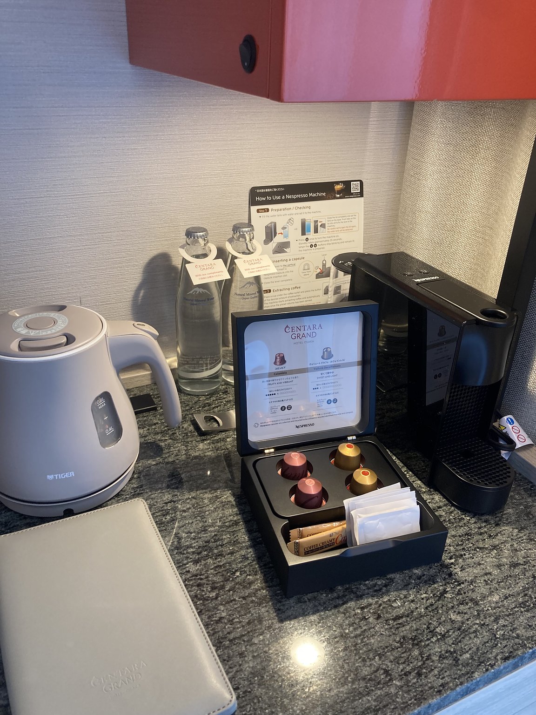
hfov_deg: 49.7
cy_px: 358
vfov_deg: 63.4
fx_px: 578
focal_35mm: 28
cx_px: 268
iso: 64
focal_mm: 3.99
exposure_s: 1/60
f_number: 1.8
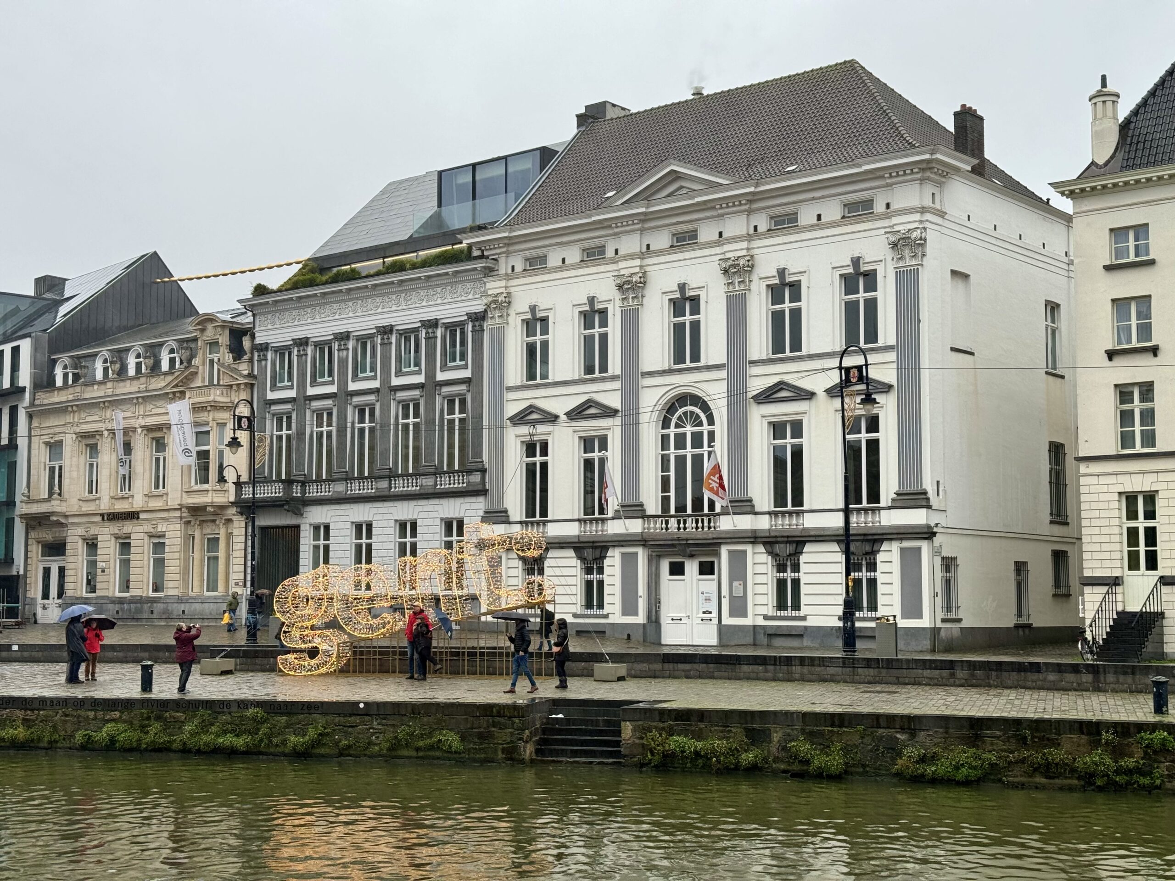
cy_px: 440
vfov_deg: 30.3
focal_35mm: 48
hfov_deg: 39.7
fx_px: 1629
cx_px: 588
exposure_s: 1/300
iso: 64
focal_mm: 6.86
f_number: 1.78
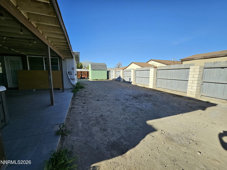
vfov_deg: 89.9
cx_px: 114
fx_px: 85
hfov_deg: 106.2
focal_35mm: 13
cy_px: 85
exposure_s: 1/907
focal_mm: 1.74
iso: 32
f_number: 2.2
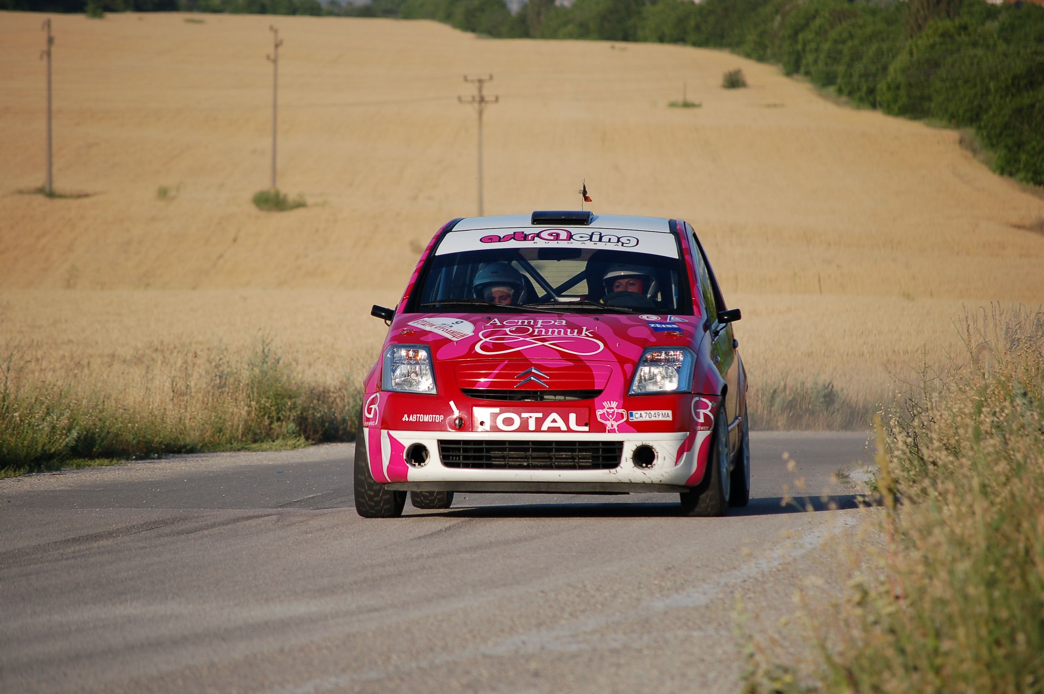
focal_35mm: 240
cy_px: 347
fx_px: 6954
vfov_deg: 5.7
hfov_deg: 8.6
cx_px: 522
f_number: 5.3
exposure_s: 1/1250
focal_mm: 160
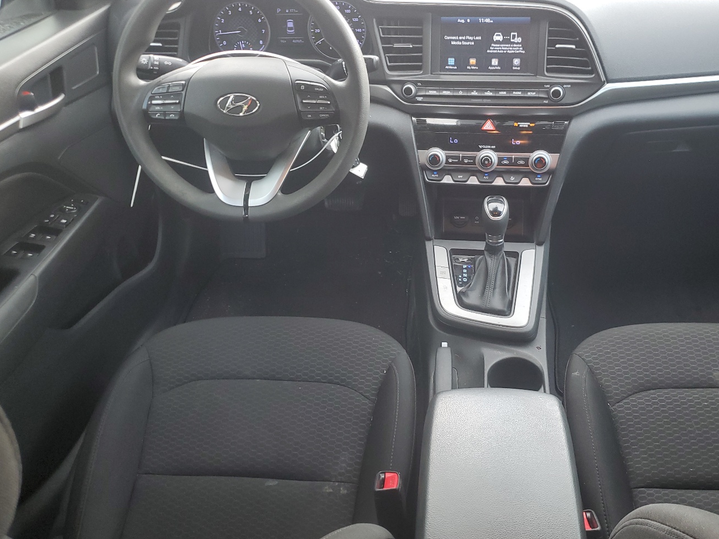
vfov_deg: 44.2
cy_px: 278
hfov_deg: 56.4
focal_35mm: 32
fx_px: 665
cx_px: 432
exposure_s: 1/60.2
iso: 62
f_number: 1.5
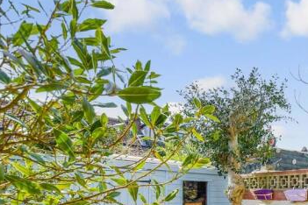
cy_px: 181
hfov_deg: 57.5
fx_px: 240
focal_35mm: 28
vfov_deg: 42.9
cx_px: 270
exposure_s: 1/640
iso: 320
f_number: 8
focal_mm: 10
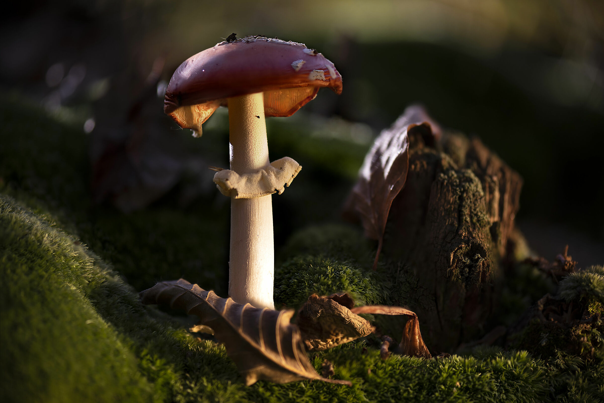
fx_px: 1762
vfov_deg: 13.0
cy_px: 202
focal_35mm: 105
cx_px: 302
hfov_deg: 19.5
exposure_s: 1/320
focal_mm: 105
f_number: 3.2
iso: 100
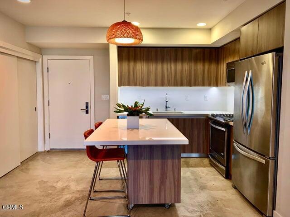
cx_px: 145
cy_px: 108
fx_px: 218
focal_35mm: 26
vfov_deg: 53.1
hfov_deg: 67.3
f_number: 1.8
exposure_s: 1/60
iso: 125
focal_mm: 4.25
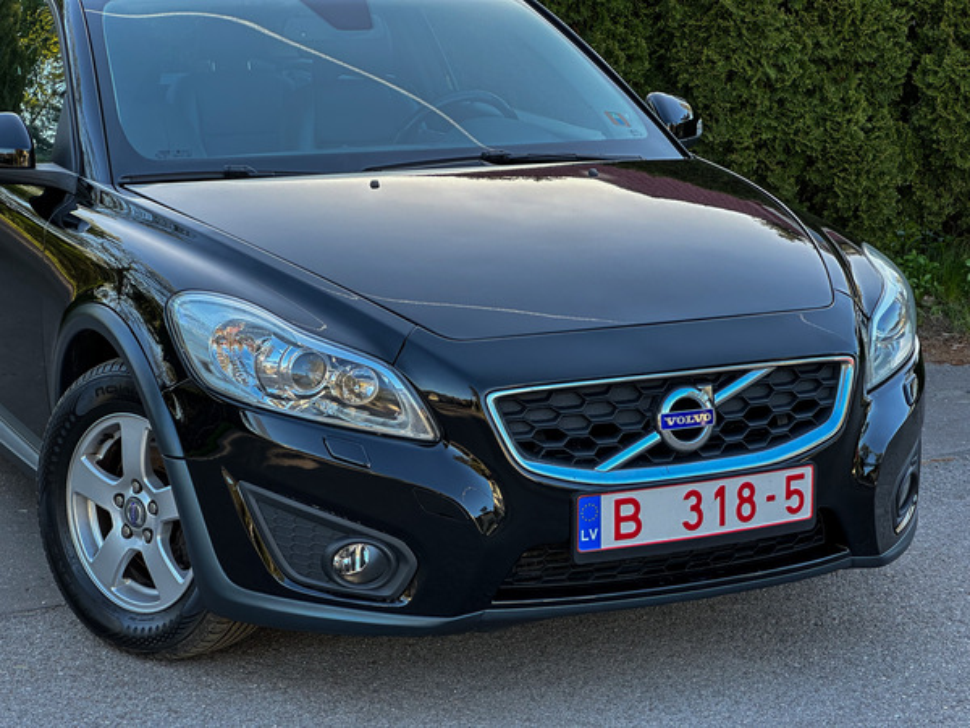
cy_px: 364
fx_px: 2158
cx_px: 485
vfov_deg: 19.1
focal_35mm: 77
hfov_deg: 25.3
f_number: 2.8
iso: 40
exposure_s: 1/99
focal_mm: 9
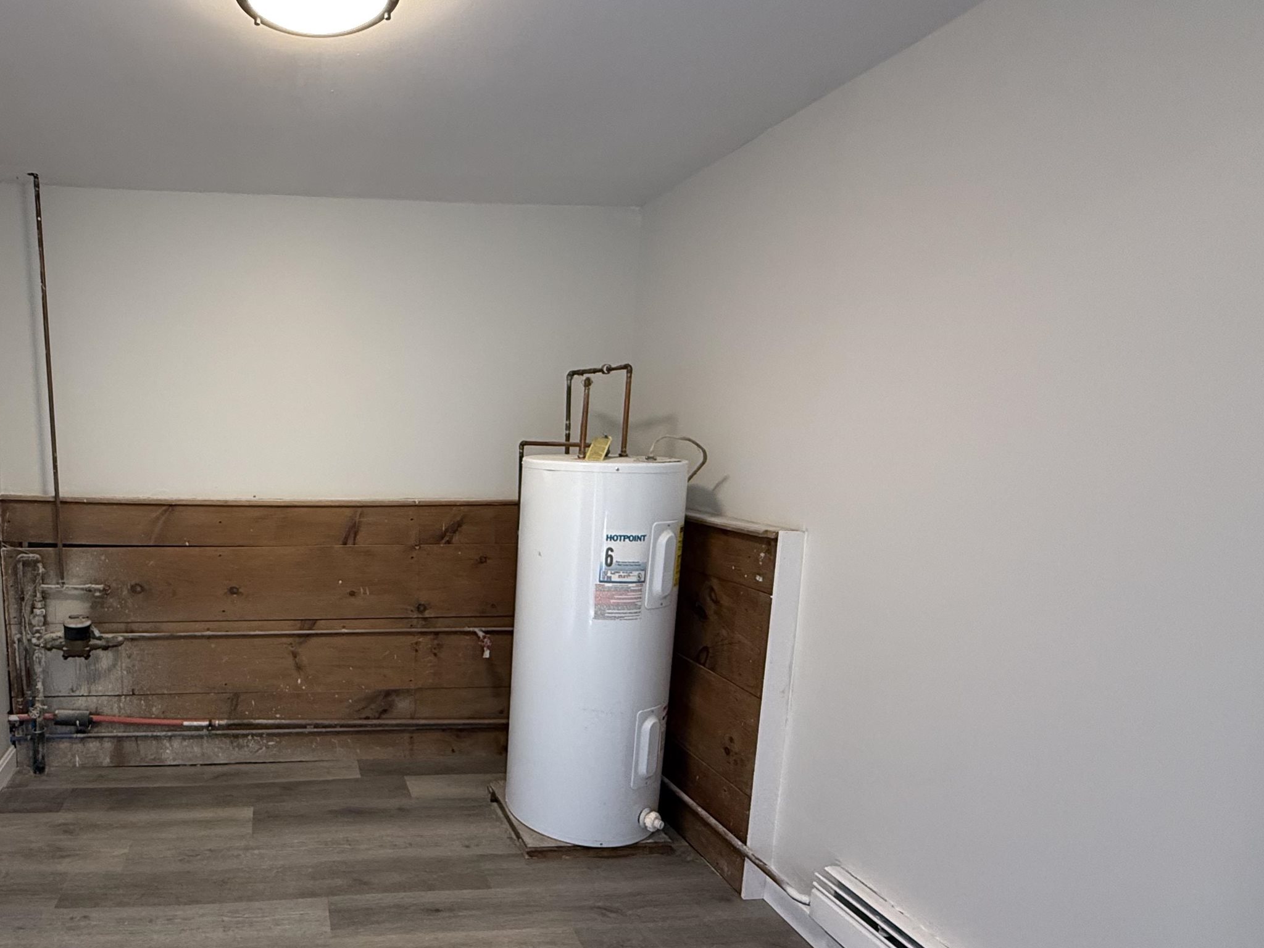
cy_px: 552
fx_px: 767
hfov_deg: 74.4
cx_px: 346
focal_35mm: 21
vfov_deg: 63.1
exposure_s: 1/78
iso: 320
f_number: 2.2
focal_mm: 2.22
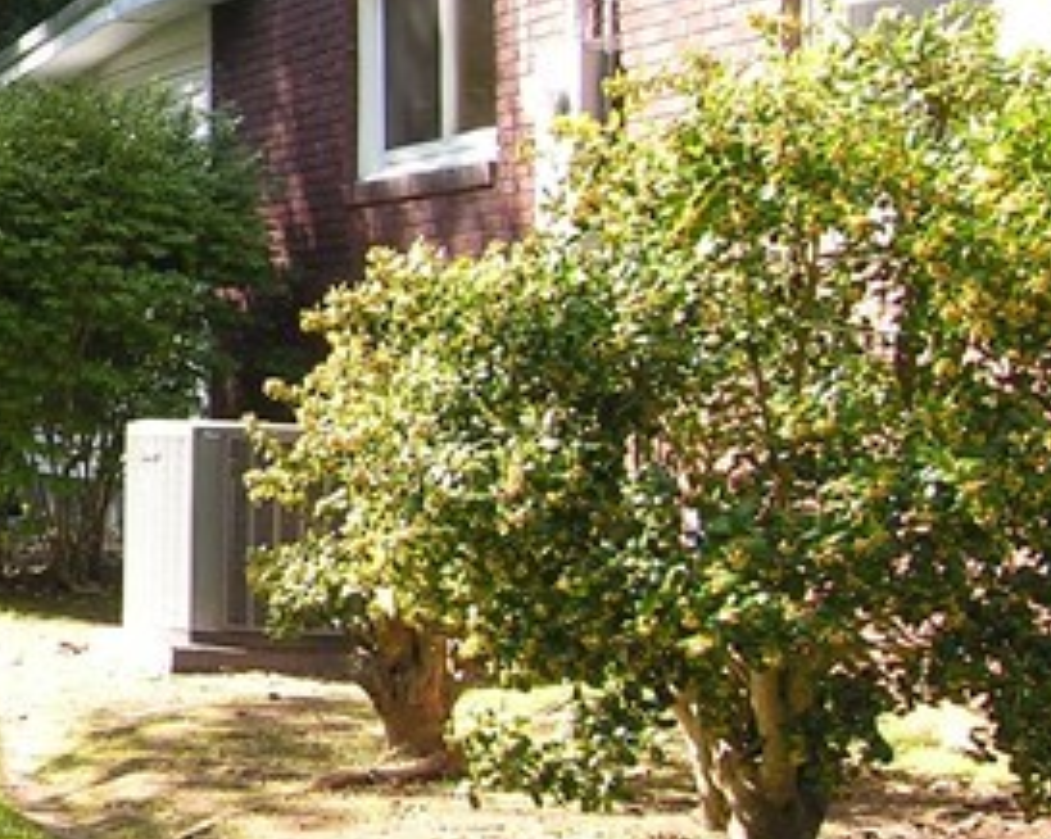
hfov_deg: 17.5
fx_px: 2735
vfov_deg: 17.3
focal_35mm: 88
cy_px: 173
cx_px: -862
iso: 50
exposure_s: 1/67.4
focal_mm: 6.1
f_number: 3.6
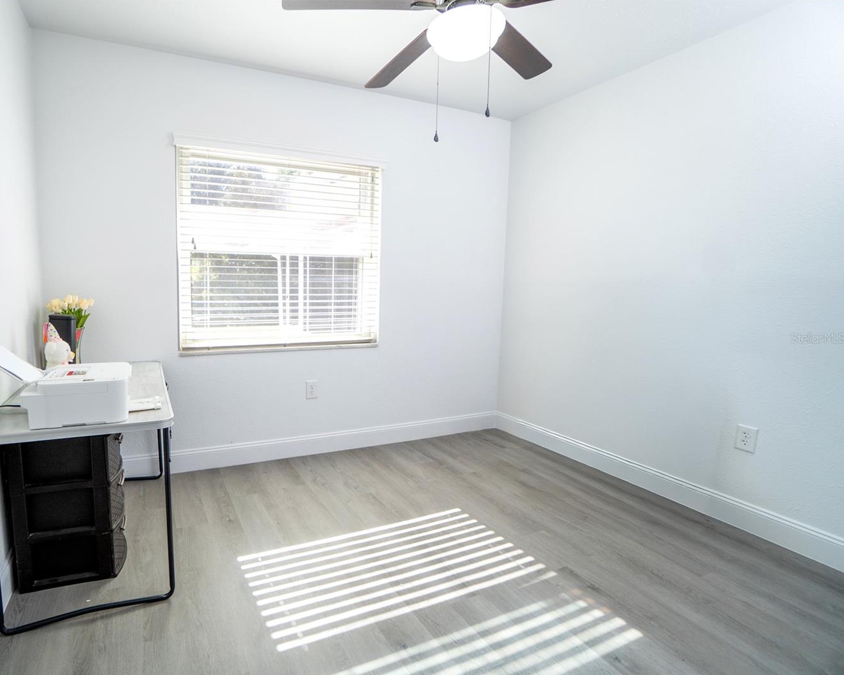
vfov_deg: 77.0
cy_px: 338
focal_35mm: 17
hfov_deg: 88.5
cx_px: 338
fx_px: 425
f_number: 4
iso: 250
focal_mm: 10
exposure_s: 1/125
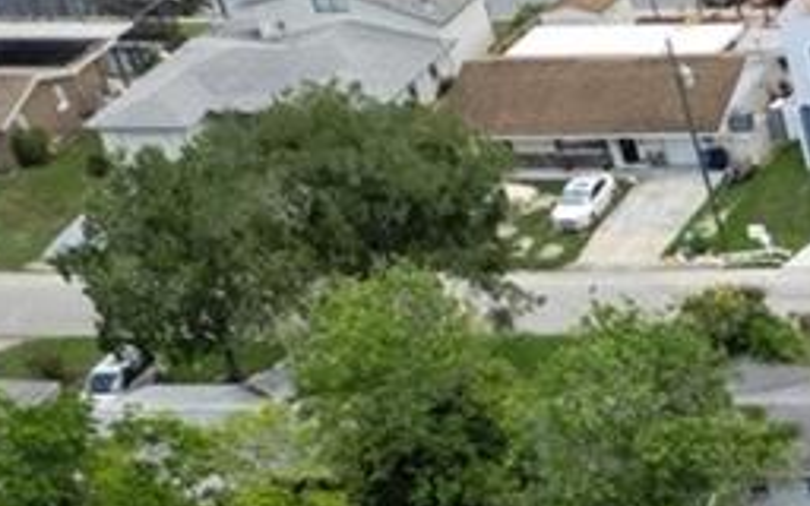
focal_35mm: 140
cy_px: 1191
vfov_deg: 8.6
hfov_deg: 12.1
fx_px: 3091
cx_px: 1930
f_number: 2.8
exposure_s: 1/800
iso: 100
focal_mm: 8.38
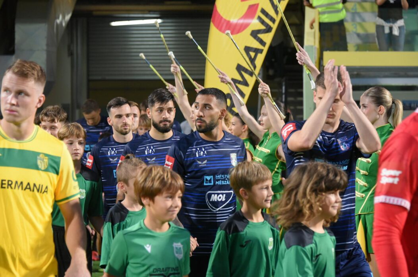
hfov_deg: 16.8
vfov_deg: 11.2
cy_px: 138
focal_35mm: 122
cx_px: 209
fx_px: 1413
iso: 3200
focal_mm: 122
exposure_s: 1/250
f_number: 5.6
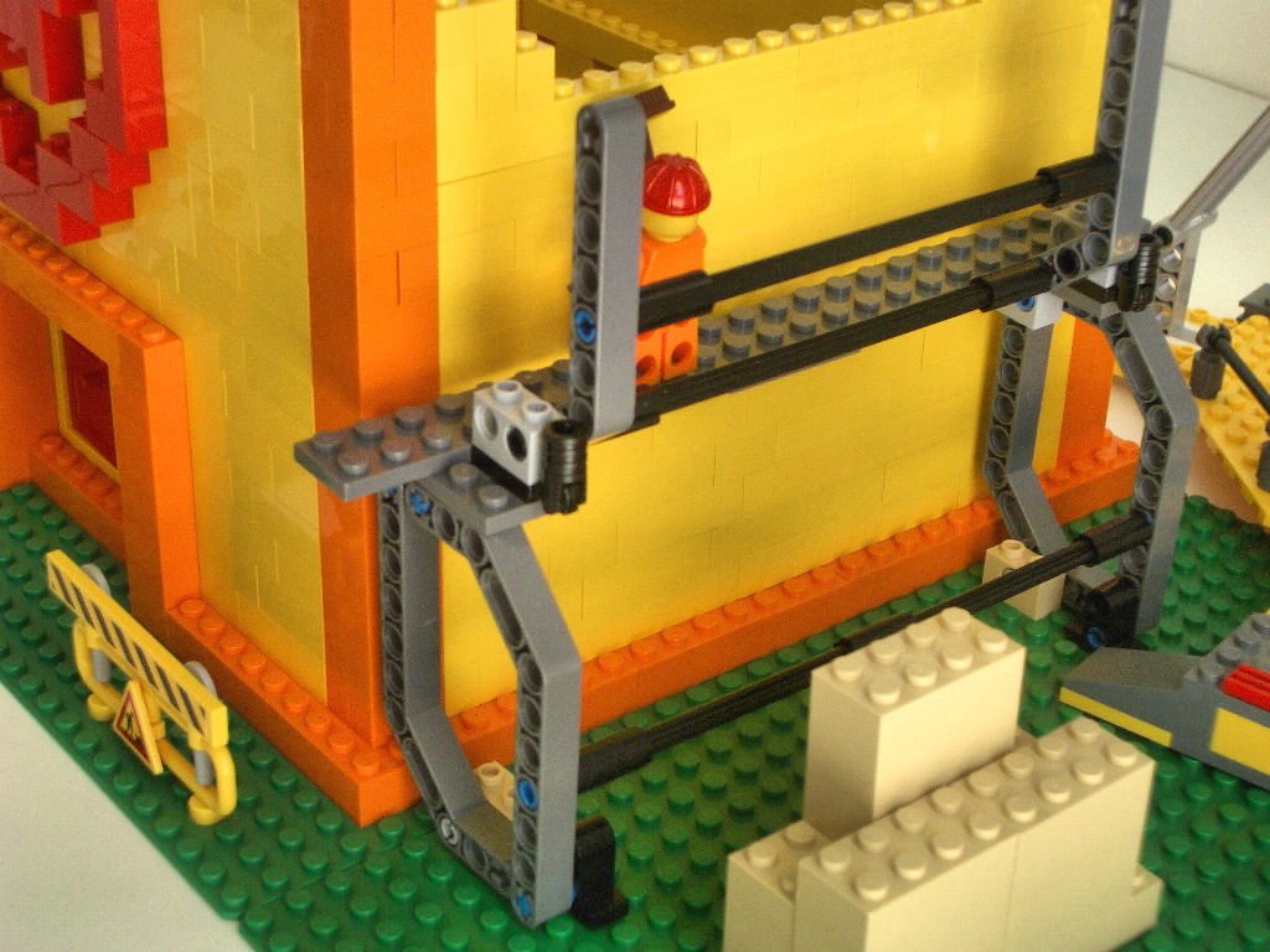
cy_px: 476
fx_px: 2275
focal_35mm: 62
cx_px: 635
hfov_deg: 31.2
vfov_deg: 23.7
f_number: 3.5
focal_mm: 10.2
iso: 100
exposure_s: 1/100
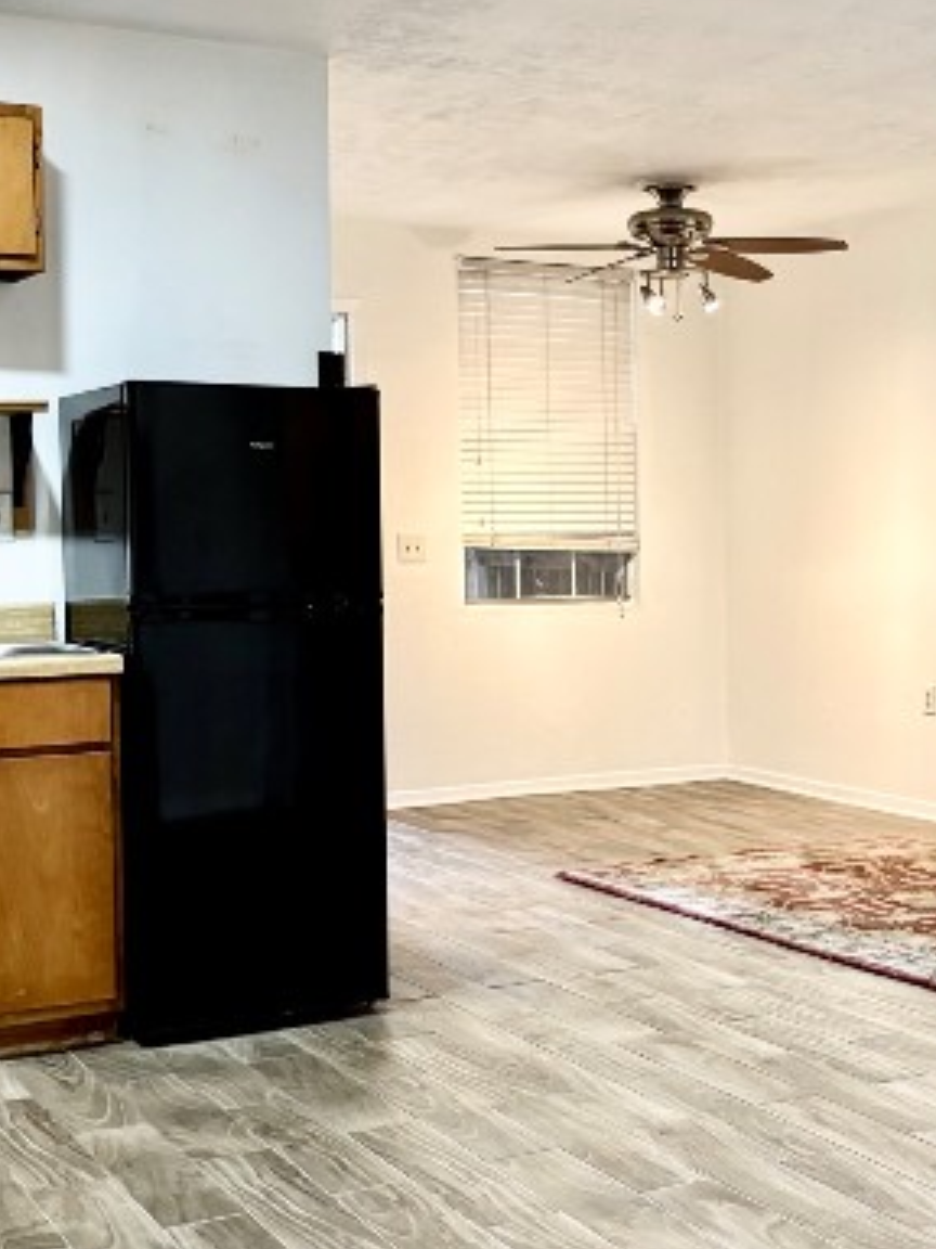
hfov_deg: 27.8
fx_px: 1875
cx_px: 666
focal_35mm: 52
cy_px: 624
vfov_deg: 36.8
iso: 125
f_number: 1.6
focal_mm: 5.96
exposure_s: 1/60
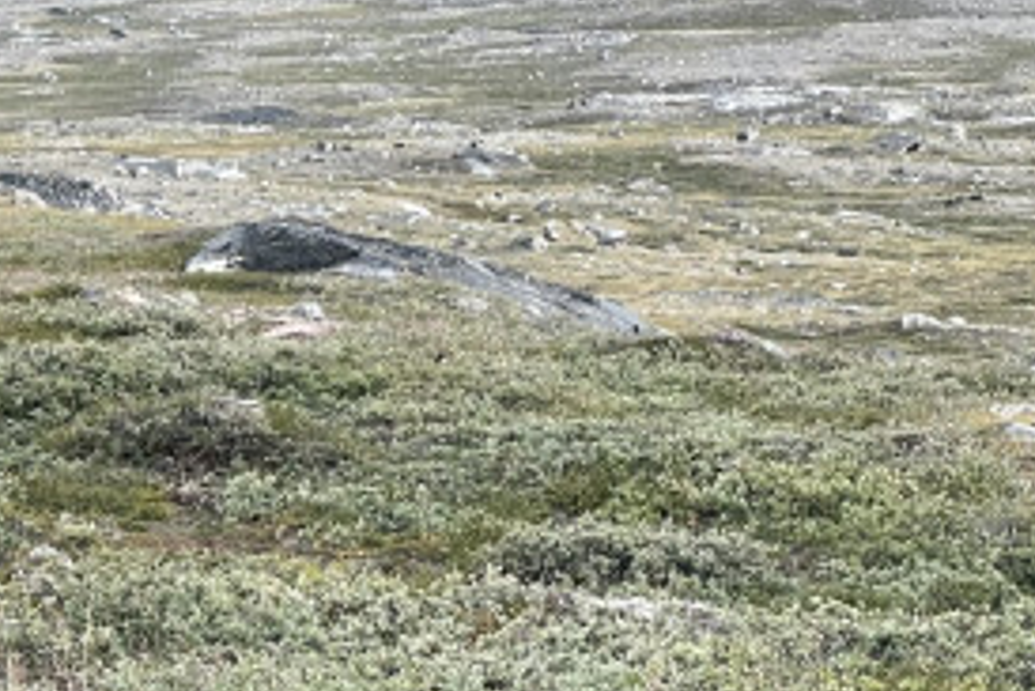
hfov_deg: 12.8
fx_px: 4545
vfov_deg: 8.6
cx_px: -87
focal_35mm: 158
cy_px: 940
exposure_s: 1/277
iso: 25
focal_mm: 6
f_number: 2
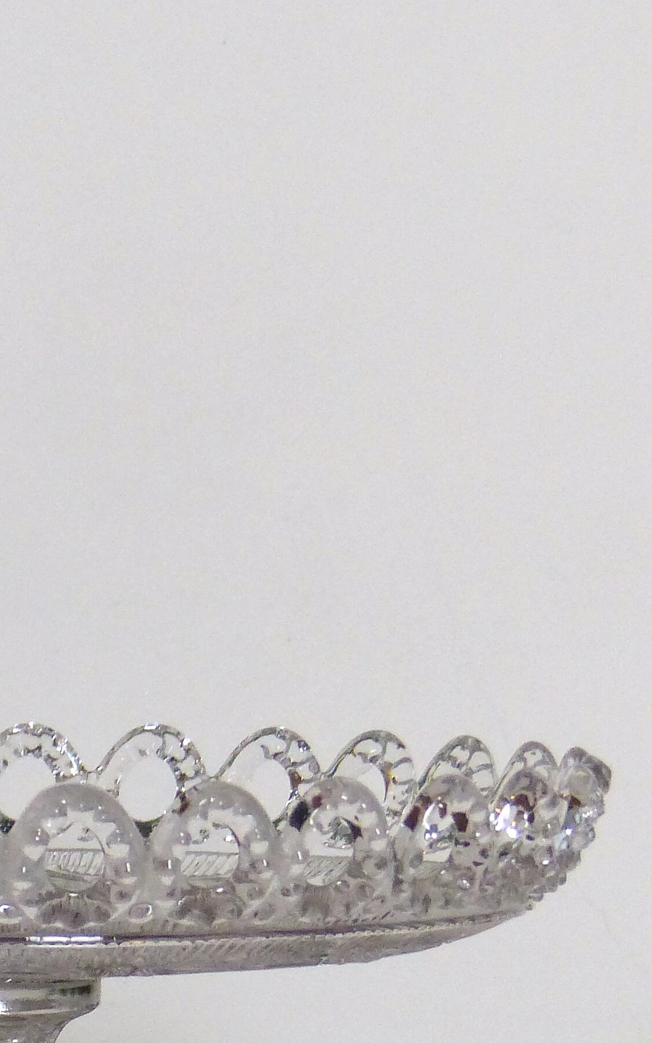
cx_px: -50
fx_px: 7393
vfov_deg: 8.0
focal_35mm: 260
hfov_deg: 5.0
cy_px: 1008
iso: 320
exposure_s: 1/60
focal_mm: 18.3
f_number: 2.8
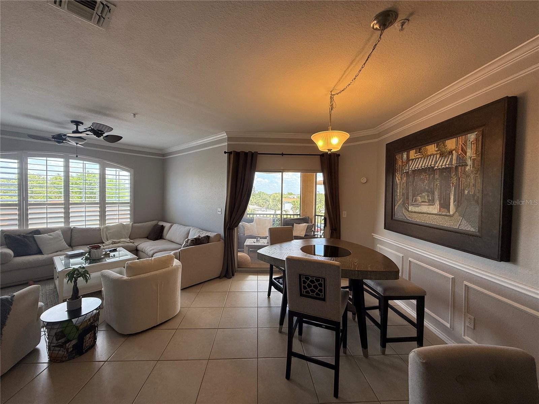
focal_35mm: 14
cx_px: 270
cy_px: 202
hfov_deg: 102.1
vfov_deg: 85.7
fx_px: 218
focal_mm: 2.22
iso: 64
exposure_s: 1/99
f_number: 2.2
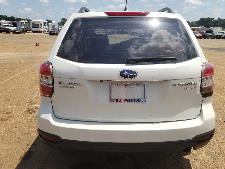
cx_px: 124
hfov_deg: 61.5
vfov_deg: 48.2
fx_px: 189
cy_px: 76
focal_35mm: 29
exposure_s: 1/3333
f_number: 1.5
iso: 50
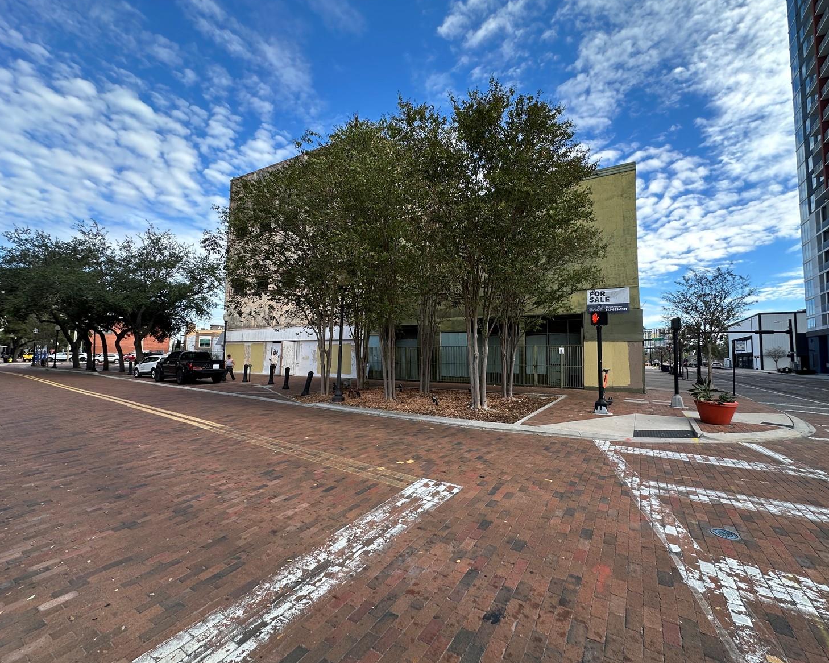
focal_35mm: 15
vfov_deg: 84.0
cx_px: 433
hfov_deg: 96.7
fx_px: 368
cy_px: 333
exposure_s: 1/307
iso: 40
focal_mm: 2.22
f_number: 2.2
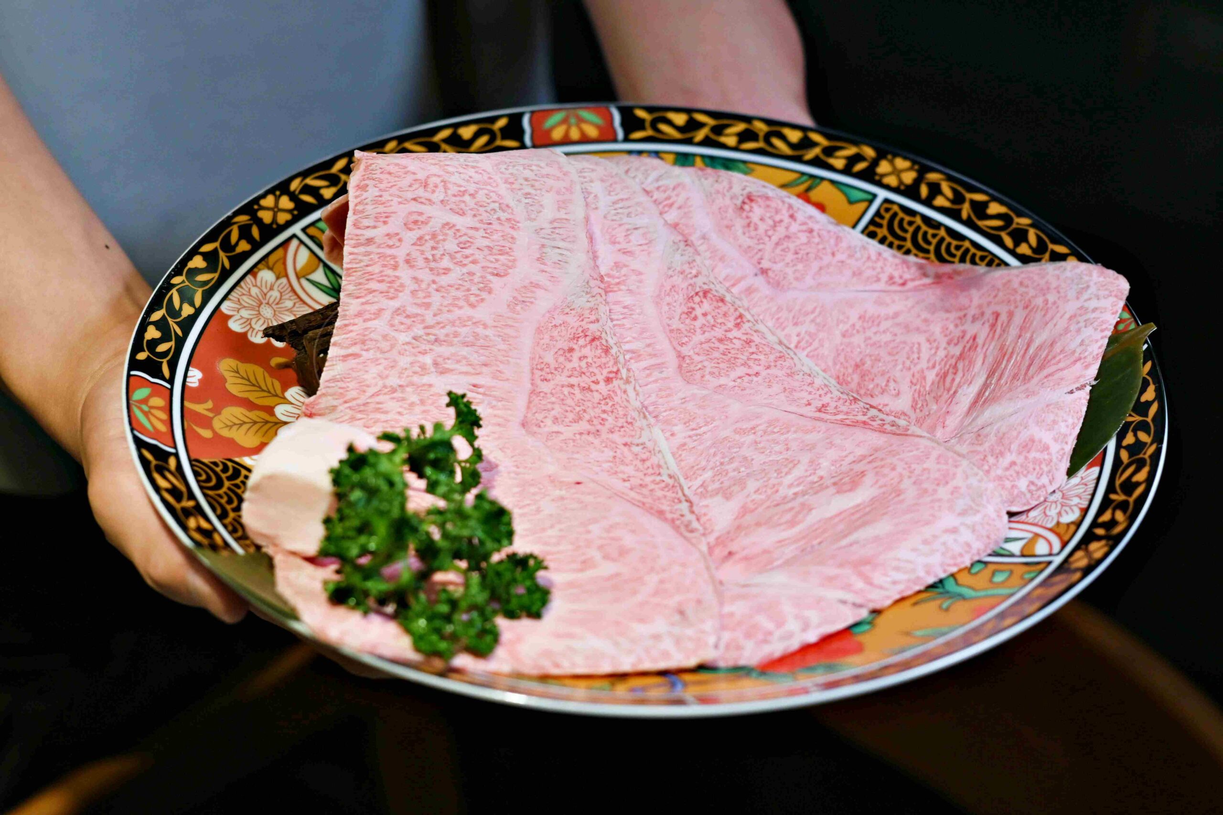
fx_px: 2548
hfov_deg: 27.0
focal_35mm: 75
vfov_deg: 18.2
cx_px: 612
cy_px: 408
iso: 500
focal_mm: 50
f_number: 3.2
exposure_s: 1/200
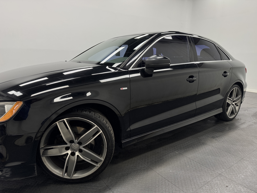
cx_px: 128
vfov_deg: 56.8
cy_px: 96
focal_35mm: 24
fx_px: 178
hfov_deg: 71.6
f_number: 1.78
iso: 80
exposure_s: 1/678
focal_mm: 6.76
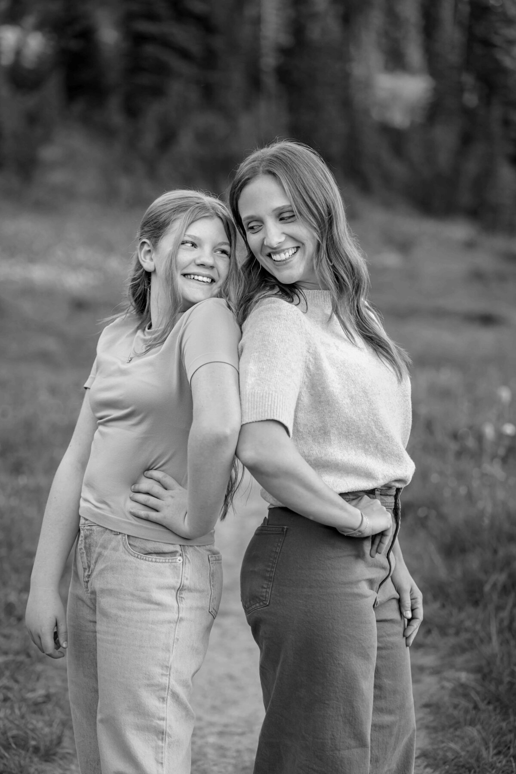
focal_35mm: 85
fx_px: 1827
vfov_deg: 23.9
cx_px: 258
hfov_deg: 16.1
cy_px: 387
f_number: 2.8
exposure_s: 1/160
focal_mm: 85
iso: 500
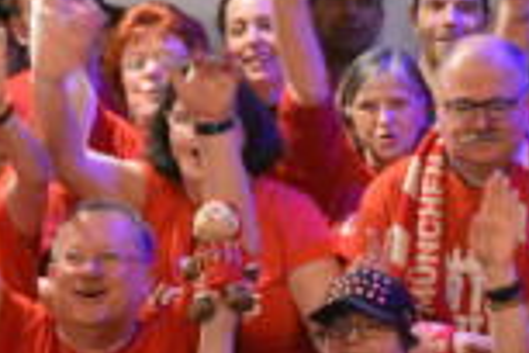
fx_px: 4026
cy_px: 375
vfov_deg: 5.0
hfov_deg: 7.4
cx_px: 809
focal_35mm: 274
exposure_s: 1/40
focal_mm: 28
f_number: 4
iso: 3200
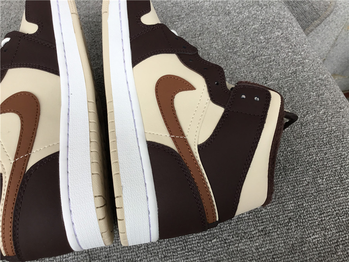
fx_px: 313
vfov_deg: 45.4
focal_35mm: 31
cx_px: 174
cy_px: 131
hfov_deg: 58.4
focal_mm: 3.3
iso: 32
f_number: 2.4
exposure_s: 1/120
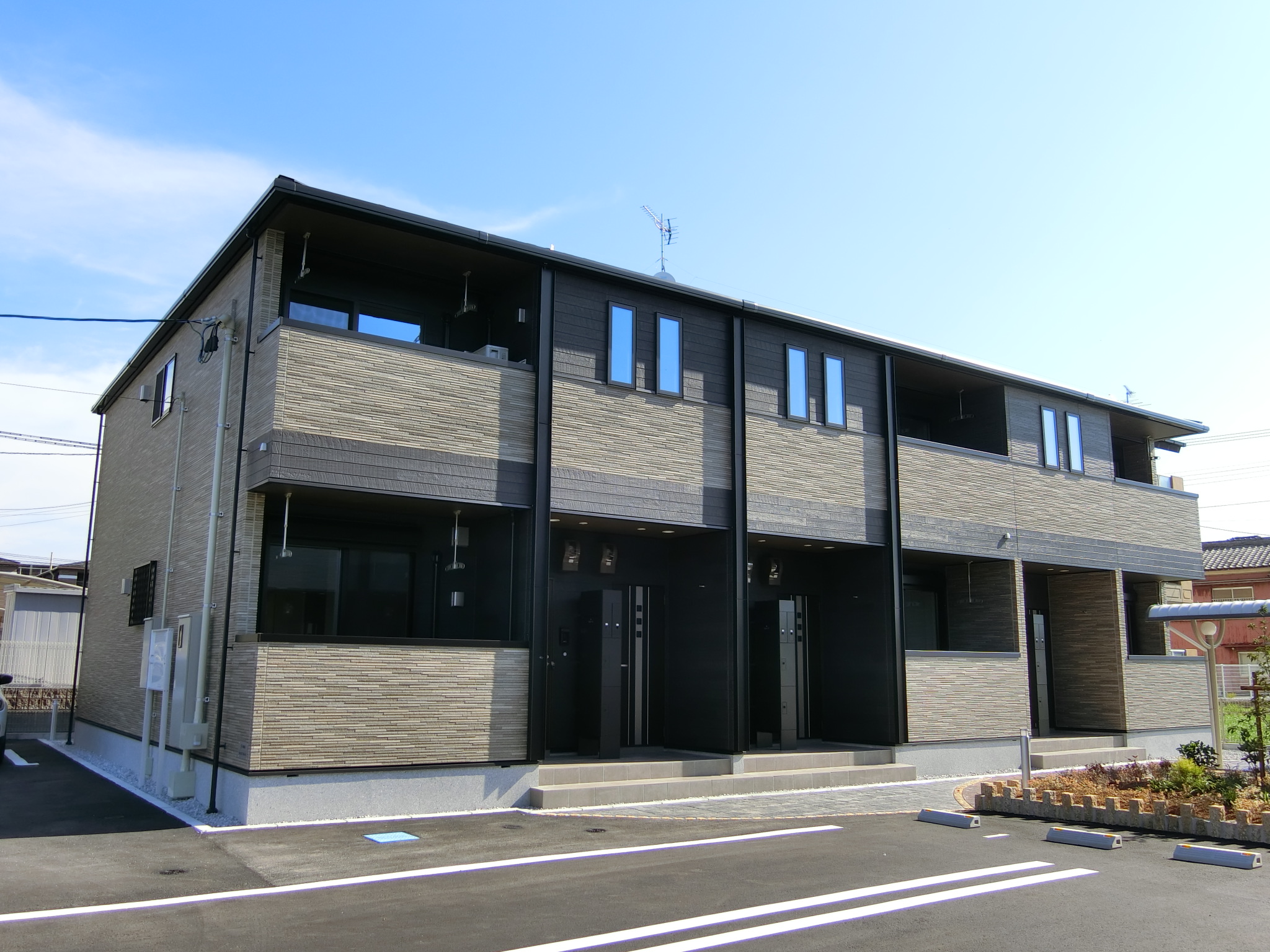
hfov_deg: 60.0
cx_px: 635
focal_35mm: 30
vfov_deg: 46.8
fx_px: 1101
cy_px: 476
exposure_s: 1/640
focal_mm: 6.4
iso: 80
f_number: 3.3
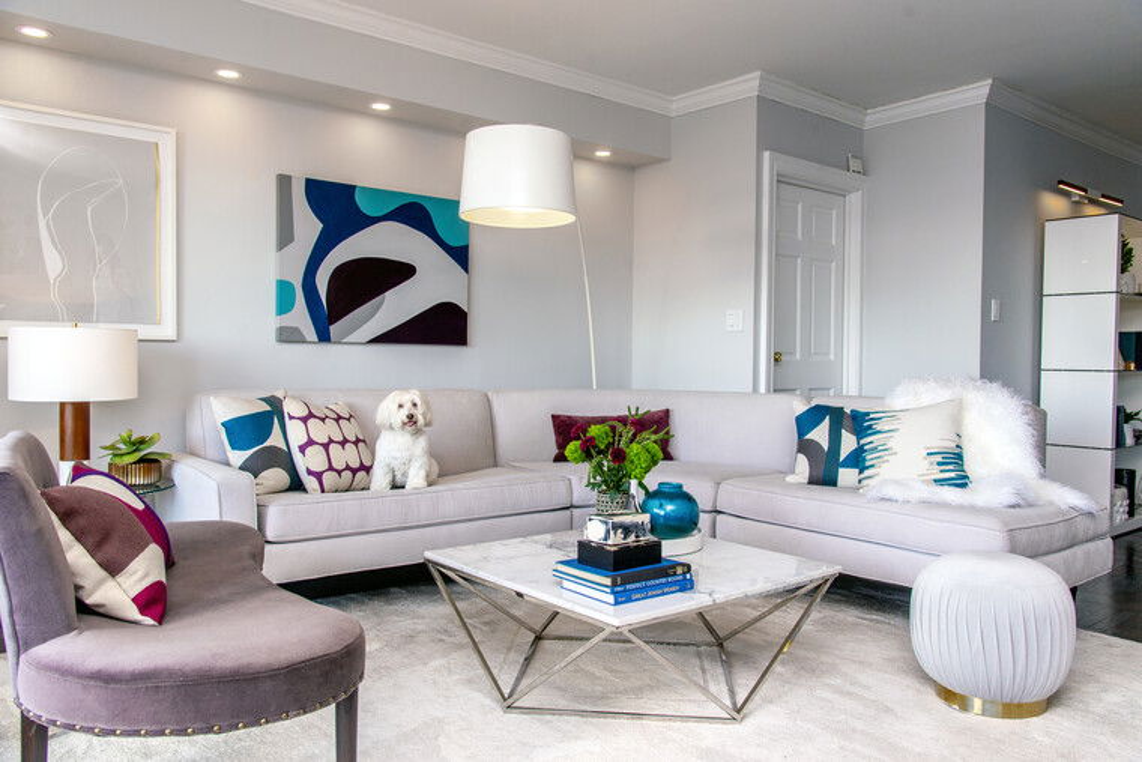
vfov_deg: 47.9
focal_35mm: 27
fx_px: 857
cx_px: 571
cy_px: 381
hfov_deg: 67.4
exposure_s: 1/200
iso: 500
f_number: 6.3
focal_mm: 27
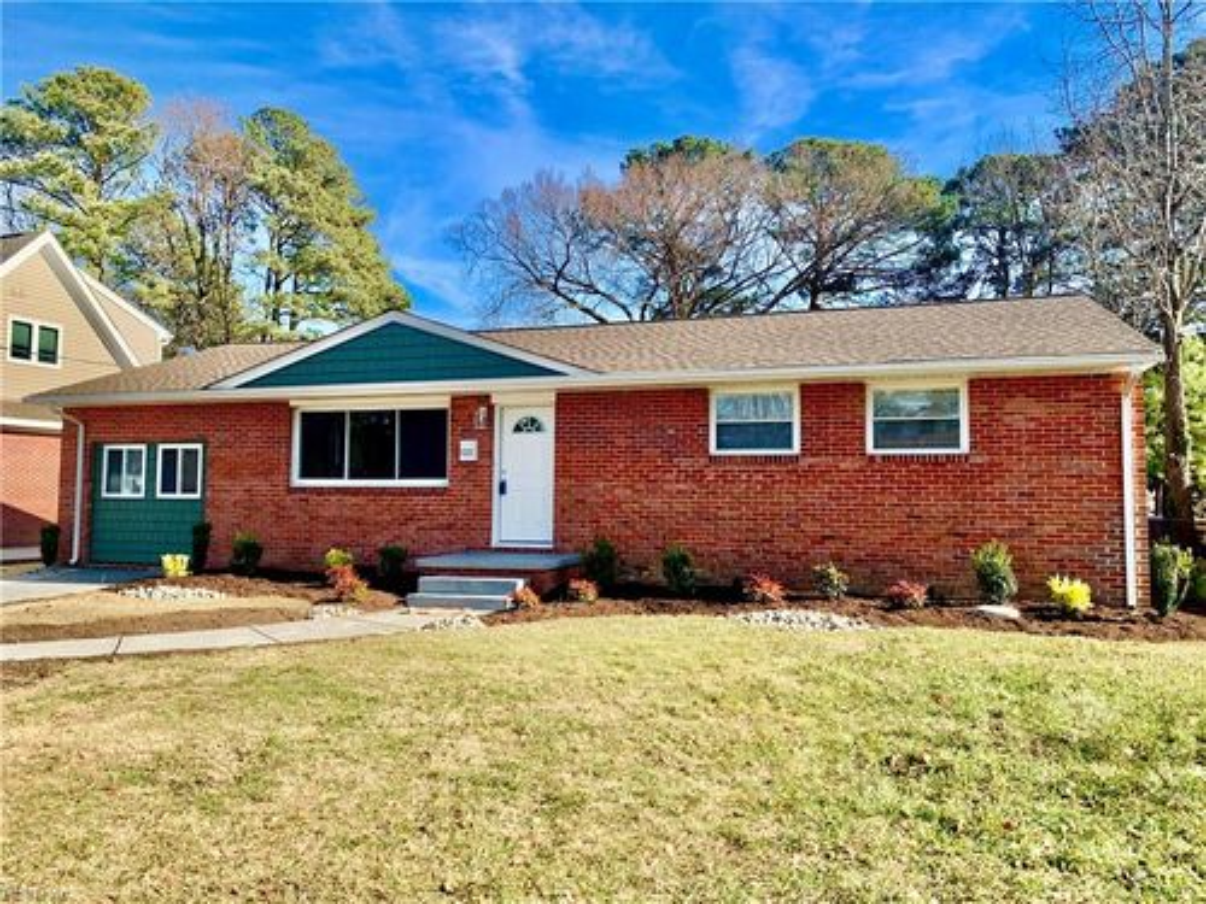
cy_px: 452
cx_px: 603
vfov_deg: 53.1
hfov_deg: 67.3
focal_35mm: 26
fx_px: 906
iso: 25
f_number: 1.8
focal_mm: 4.25
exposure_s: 1/1124
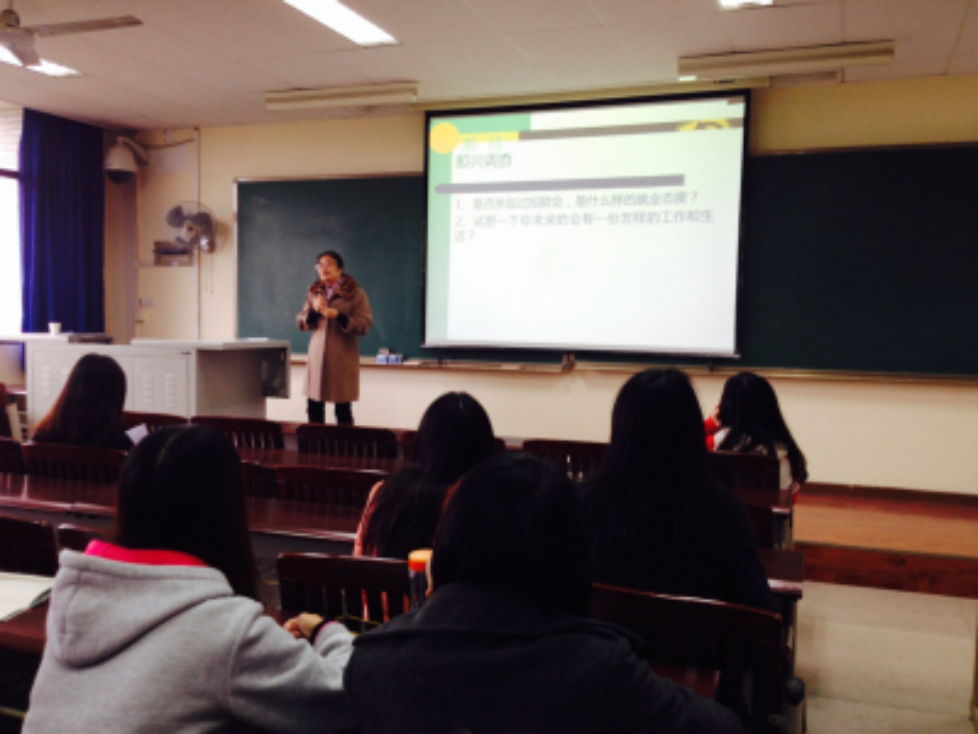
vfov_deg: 40.7
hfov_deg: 52.6
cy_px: 367
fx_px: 989
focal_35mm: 35
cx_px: 489
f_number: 2.4
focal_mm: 4.28
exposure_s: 1/20
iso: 64
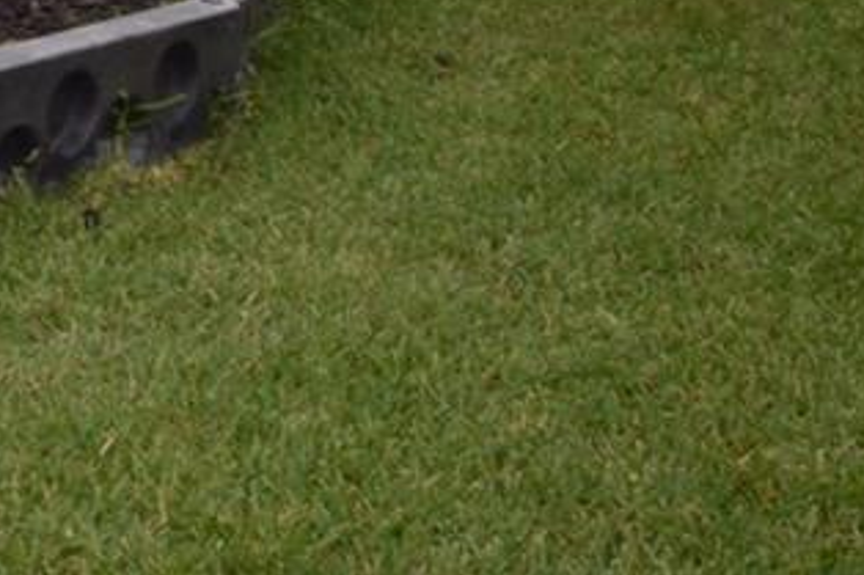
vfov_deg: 11.7
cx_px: -1191
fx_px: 2567
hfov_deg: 13.8
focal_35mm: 107
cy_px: -509
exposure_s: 1/200
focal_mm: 14
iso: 100
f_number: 10
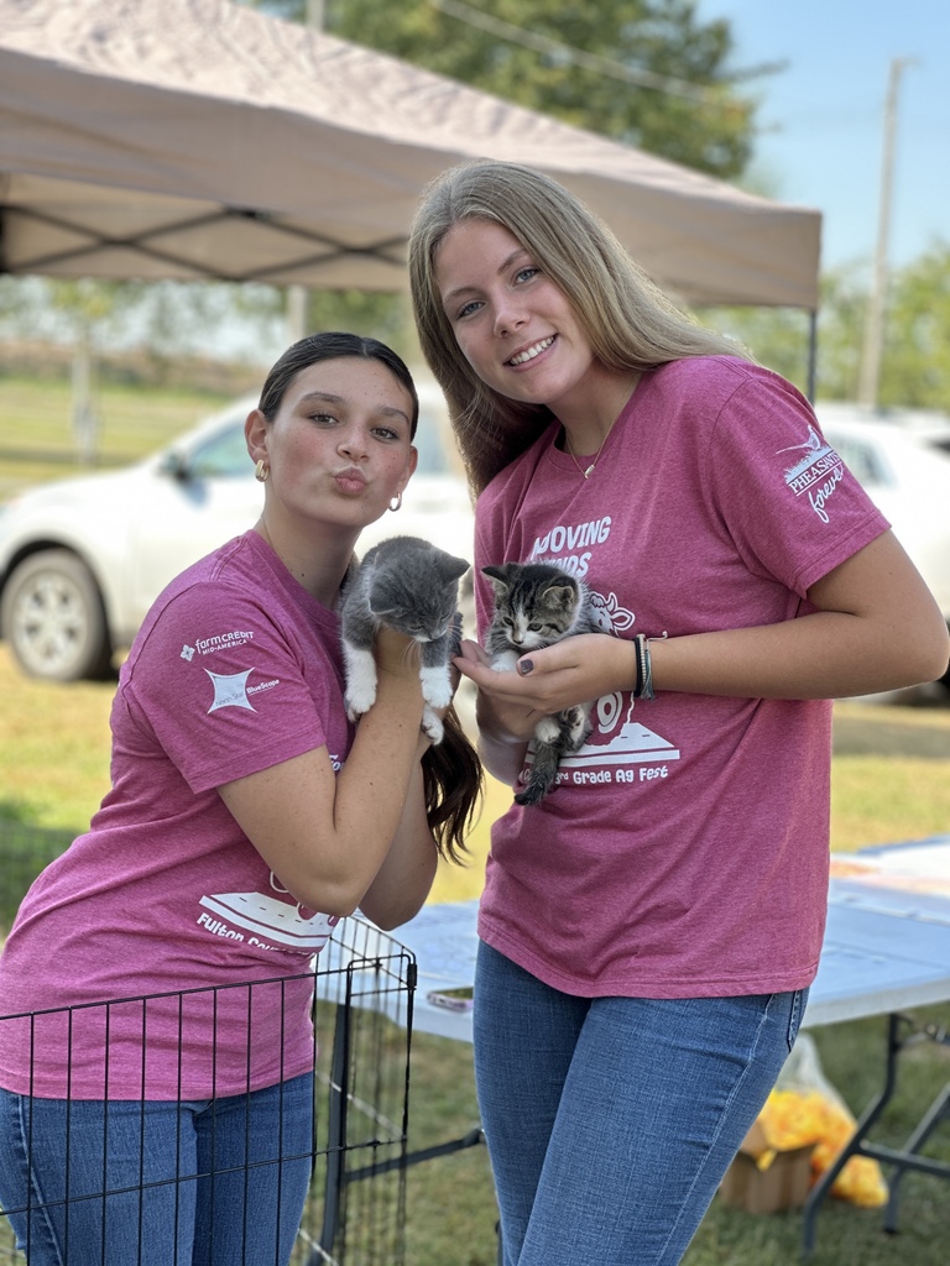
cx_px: 475
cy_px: 633
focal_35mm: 77
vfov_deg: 25.3
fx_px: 2818
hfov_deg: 19.1
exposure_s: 1/135
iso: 40
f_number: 2.8
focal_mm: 9
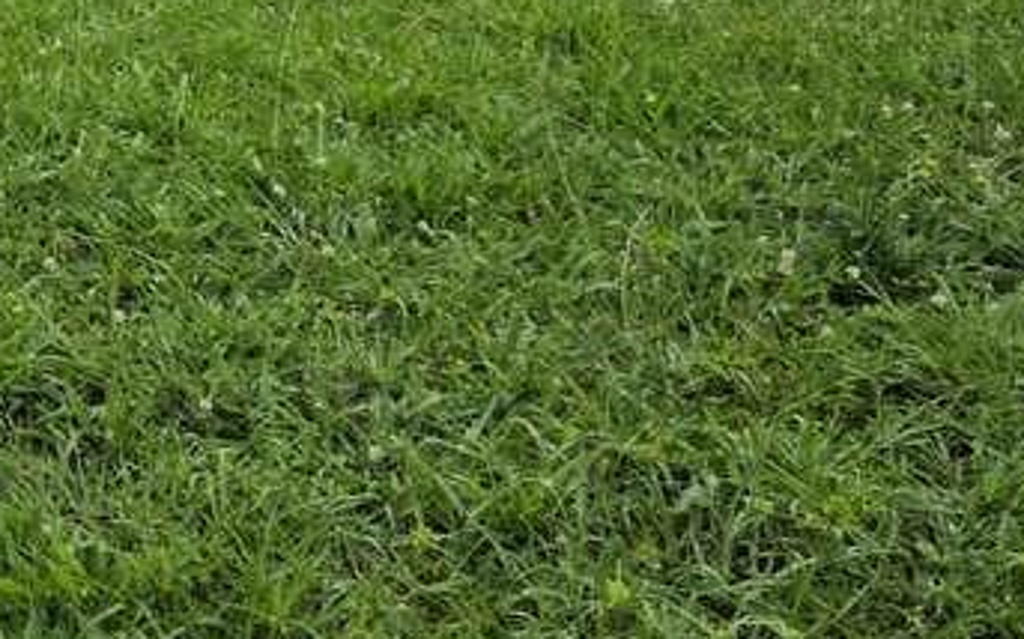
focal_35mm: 91
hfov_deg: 19.8
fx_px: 2538
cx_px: -511
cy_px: -636
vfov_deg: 12.6
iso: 80
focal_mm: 6.3
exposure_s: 1/5296
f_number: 1.7
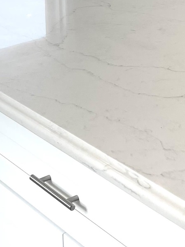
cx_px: 135
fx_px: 713
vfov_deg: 18.4
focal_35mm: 100
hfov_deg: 14.7
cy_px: -65
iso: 32
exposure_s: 1/433
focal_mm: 4.2
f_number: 1.6
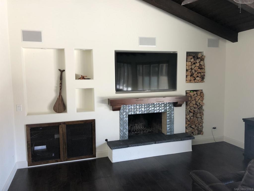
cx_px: 127
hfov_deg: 63.4
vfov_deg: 49.7
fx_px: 205
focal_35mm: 28
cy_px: 96
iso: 32
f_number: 1.8
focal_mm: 4
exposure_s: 1/20
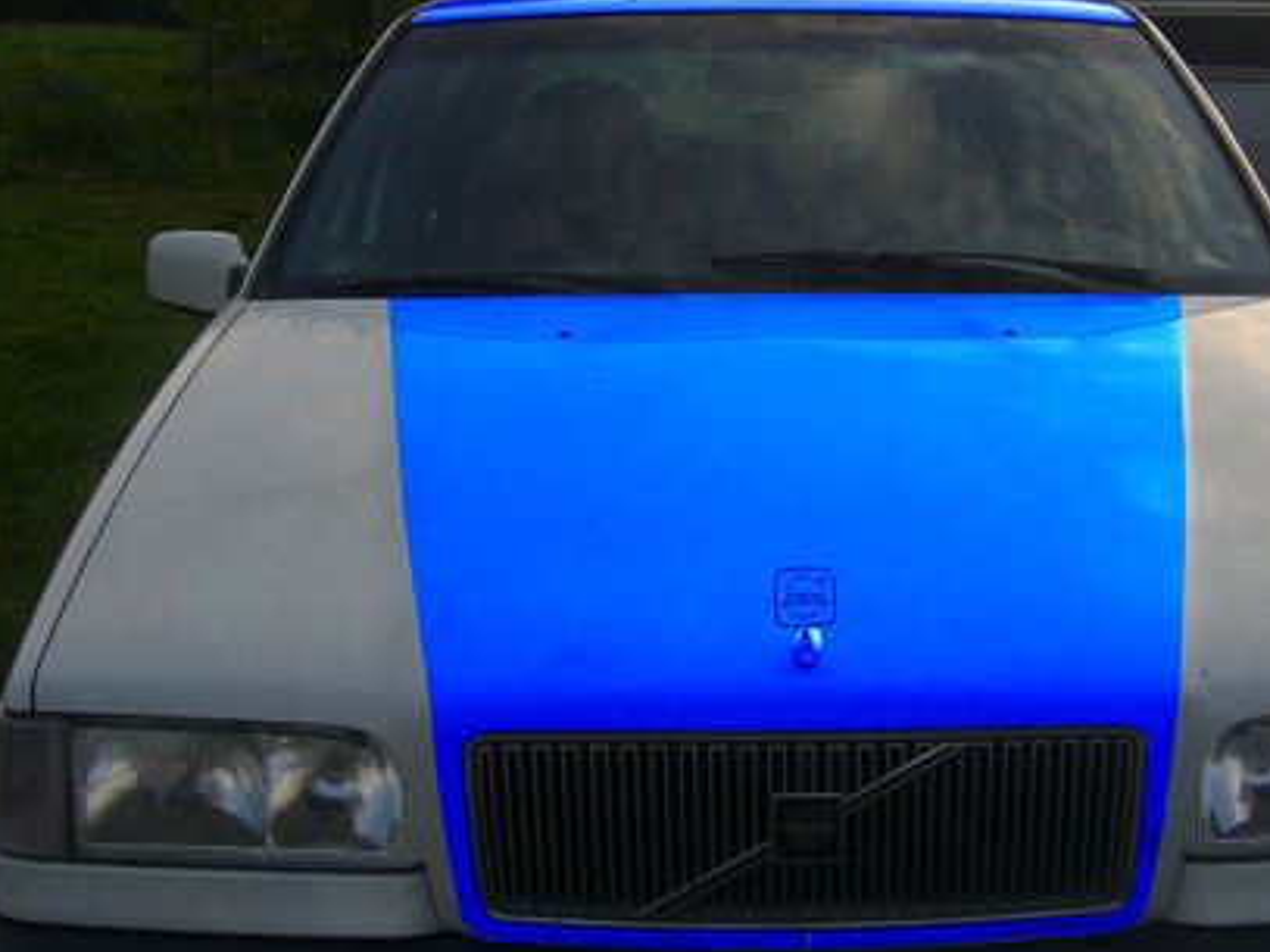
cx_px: 811
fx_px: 2017
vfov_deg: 26.5
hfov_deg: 34.7
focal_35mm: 55
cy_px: 568
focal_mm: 5.8
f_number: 5.6
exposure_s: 1/250
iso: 80
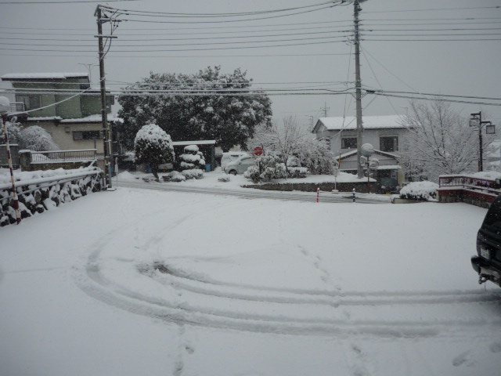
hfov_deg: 55.4
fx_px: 478
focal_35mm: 33
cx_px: 250
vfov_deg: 42.9
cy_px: 188
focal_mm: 5.5
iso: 100
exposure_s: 1/1000
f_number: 2.8
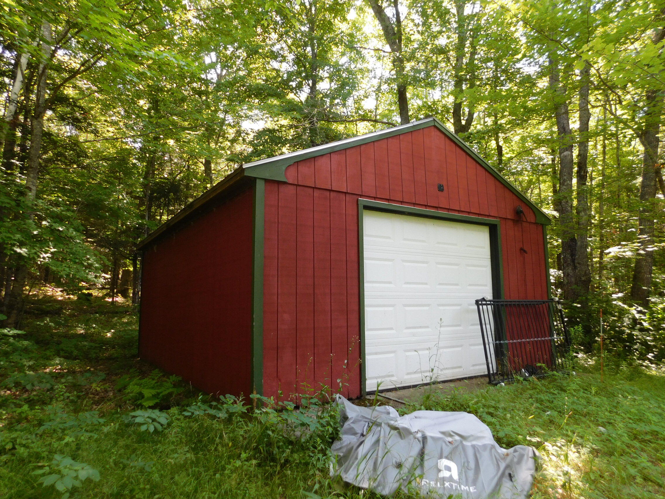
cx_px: 332
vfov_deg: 58.9
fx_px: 442
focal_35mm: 23
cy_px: 250
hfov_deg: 73.9
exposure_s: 1/60
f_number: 3
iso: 125
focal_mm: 4
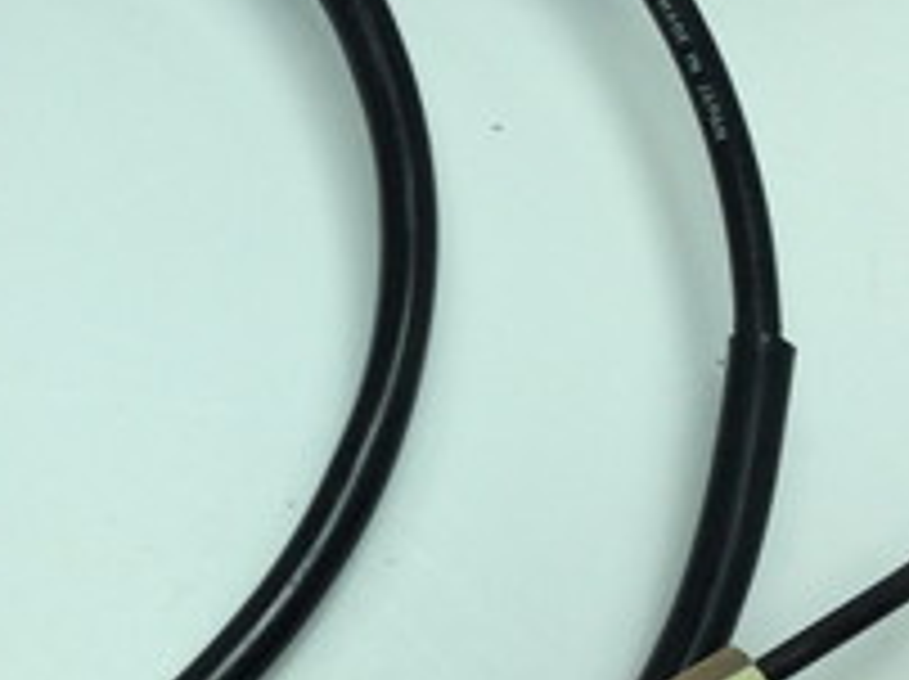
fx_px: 2492
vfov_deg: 15.5
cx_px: 135
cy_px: 360
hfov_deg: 20.4
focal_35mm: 95
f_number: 2.4
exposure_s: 1/520
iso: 32
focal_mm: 3.3
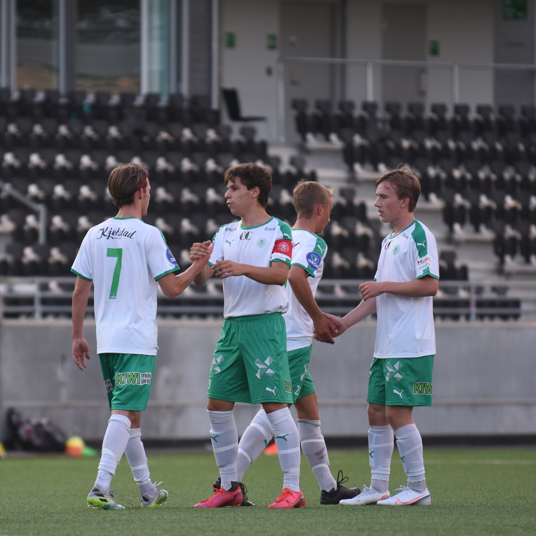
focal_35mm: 459
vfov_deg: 3.8
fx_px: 8041
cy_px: 308
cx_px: 125
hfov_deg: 3.8
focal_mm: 200
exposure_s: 1/640
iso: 400
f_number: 3.2
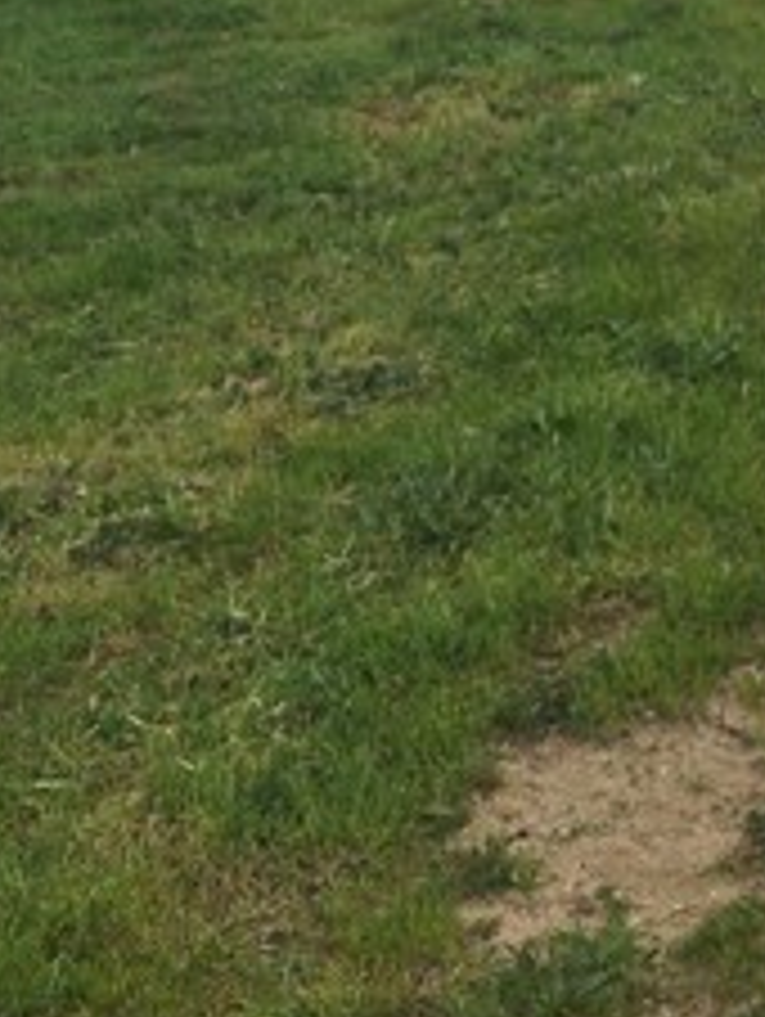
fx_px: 1912
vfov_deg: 27.7
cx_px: 968
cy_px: -45
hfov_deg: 20.8
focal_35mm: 65
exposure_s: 1/2294
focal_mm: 5.54
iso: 40
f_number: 1.8
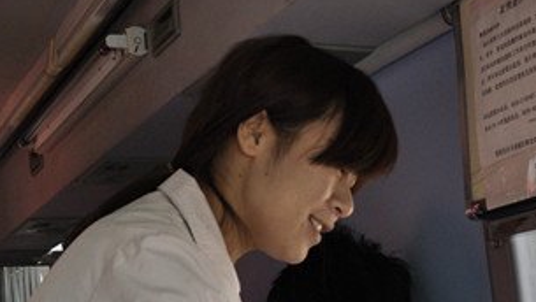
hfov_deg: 28.1
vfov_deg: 15.4
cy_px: 417
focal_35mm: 74
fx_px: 1052
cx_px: 408
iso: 640
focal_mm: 18
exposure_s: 1/500
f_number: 3.5
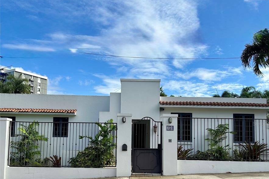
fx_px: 254
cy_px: 124
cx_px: 137
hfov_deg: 55.8
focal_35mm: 34
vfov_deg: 38.3
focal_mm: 6.86
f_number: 1.78
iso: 80
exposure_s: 1/5525
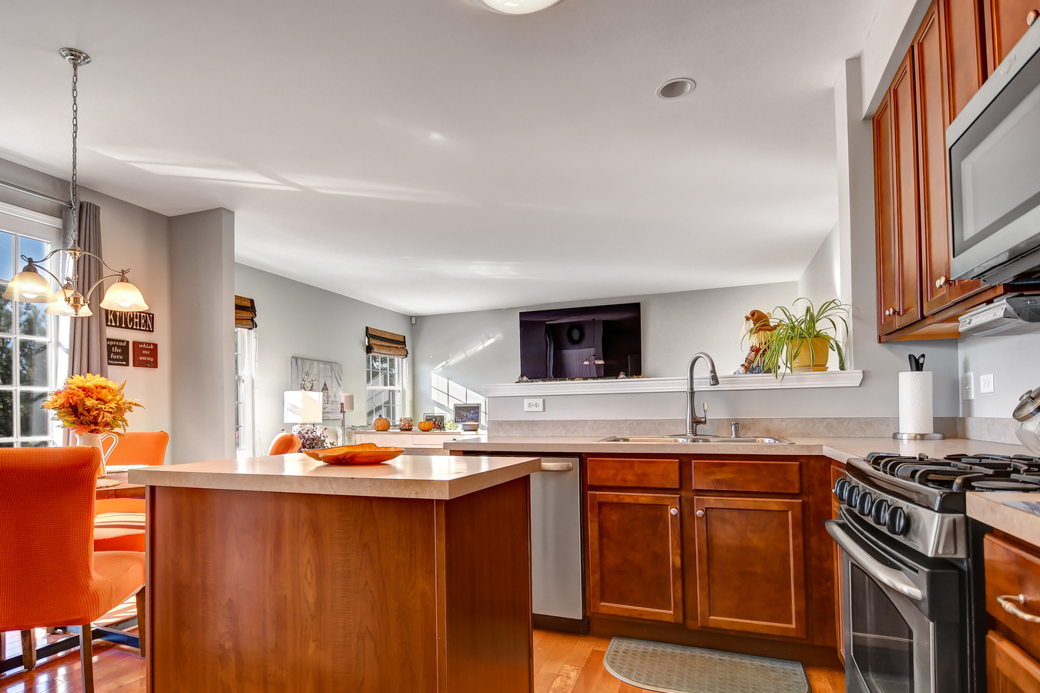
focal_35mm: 18
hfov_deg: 89.8
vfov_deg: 67.0
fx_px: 520
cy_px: 397
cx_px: 477
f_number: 3.5
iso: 200
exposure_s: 1/80
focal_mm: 10
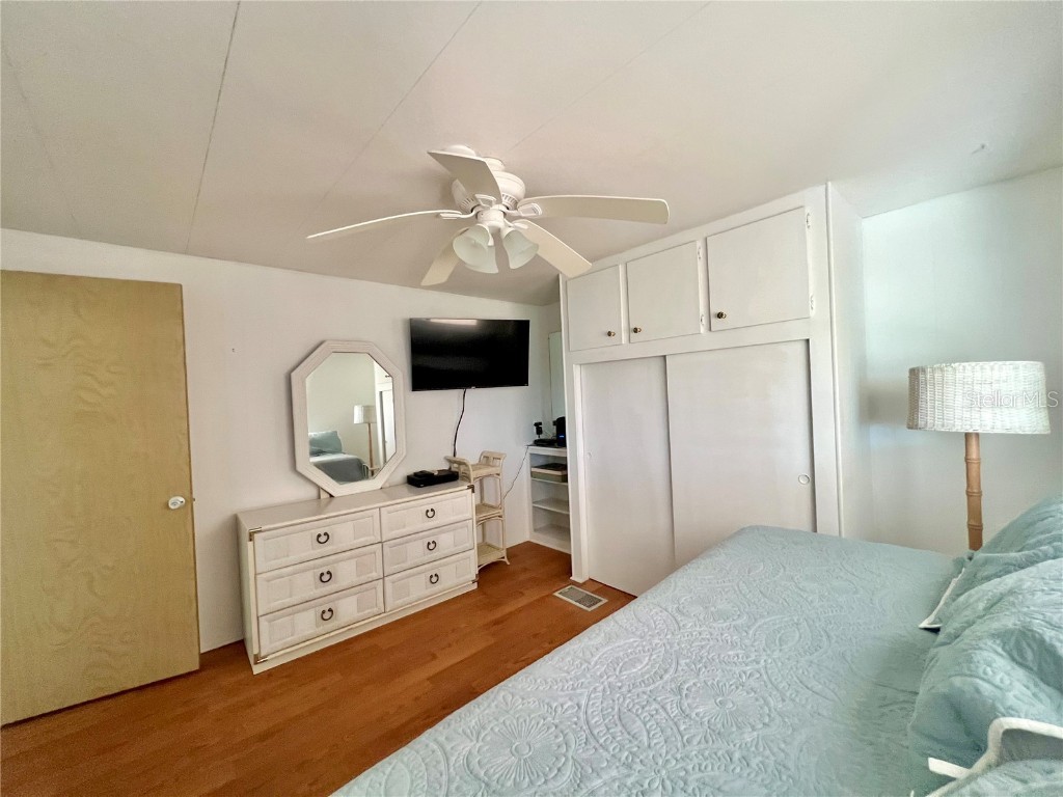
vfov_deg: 89.9
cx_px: 532
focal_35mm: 13
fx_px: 399
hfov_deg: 106.2
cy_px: 398
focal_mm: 1.57
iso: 400
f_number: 1.8
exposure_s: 1/60
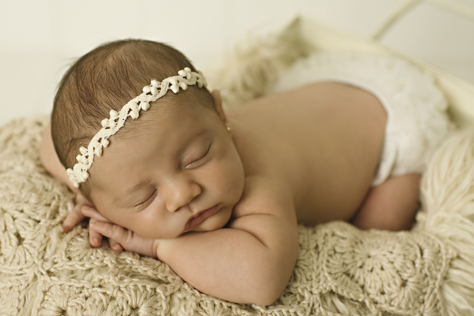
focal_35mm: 52
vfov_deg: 25.8
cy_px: 158
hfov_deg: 37.9
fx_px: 691
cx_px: 237
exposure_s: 1/200
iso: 400
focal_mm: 35
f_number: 2.8
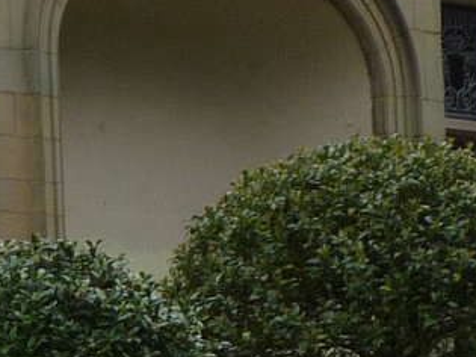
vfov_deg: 5.4
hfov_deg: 6.8
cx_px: -777
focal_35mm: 273
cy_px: 626
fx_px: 3753
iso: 100
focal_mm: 7.1
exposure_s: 1/250
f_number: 4
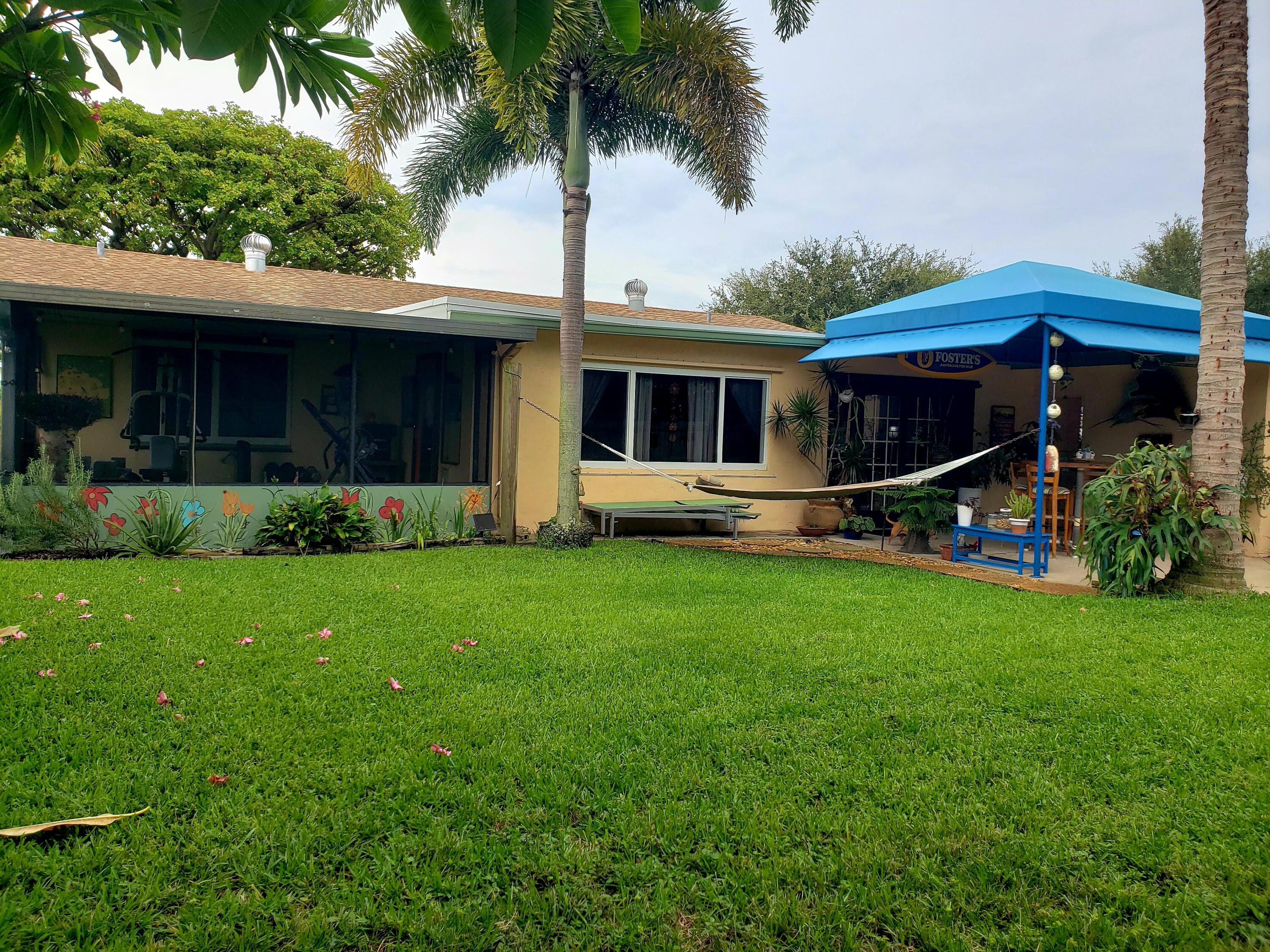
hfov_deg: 67.3
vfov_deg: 53.1
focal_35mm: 26
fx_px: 954
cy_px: 476
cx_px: 635
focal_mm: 4.3
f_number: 2.4
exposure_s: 1/365
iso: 50
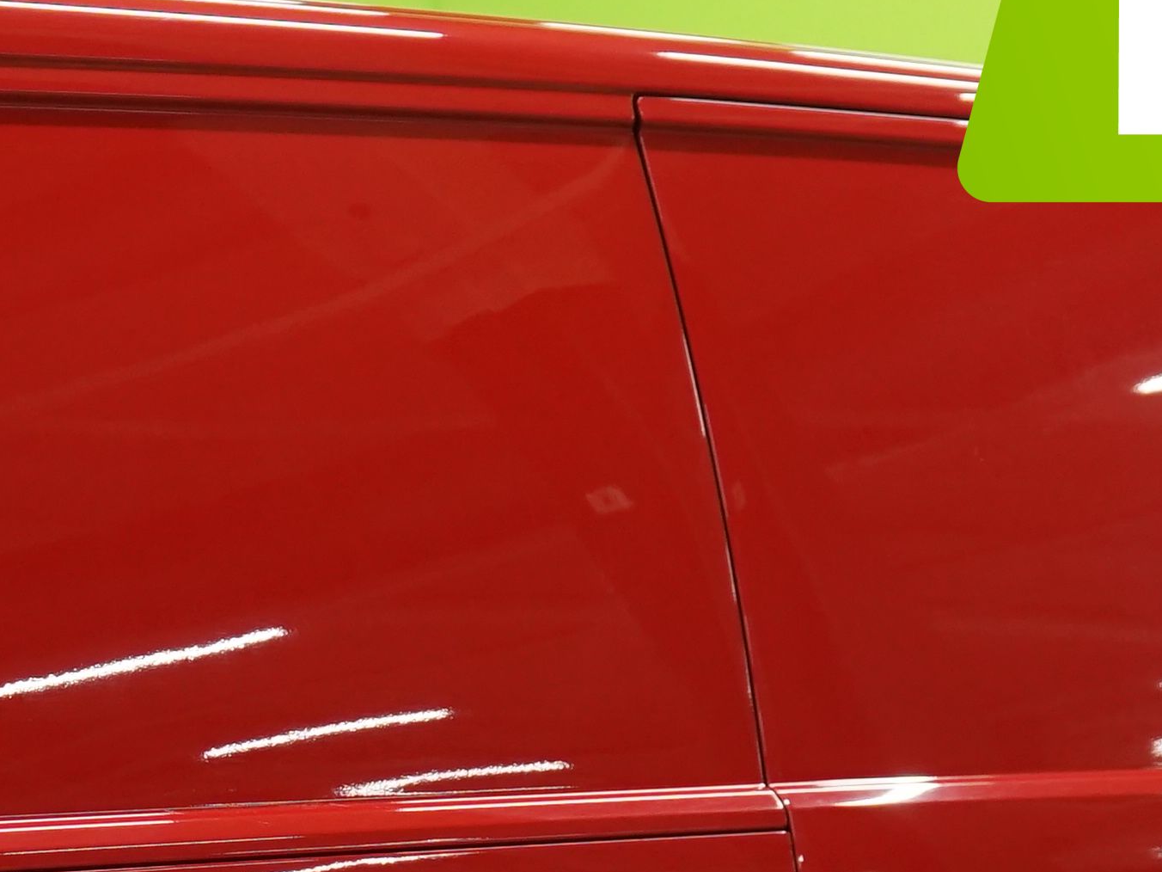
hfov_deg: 10.2
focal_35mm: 192
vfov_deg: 7.7
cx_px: -9
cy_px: 1078
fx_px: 6445
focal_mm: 45
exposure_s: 1/50
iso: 800
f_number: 5
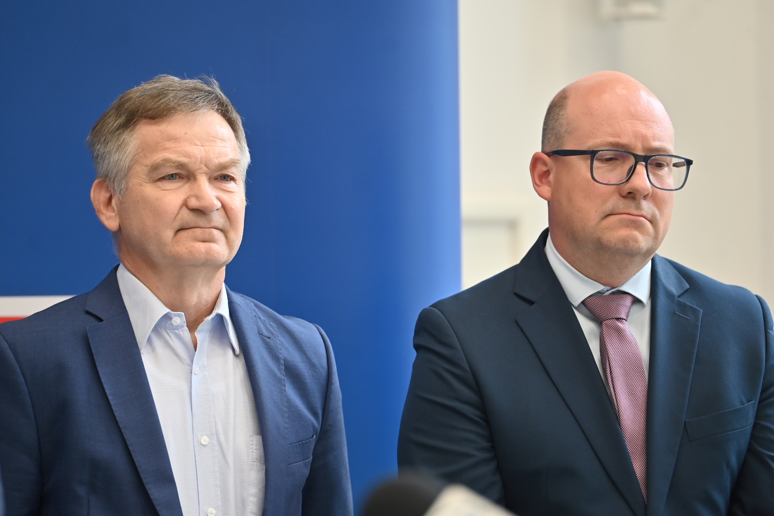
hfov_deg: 14.2
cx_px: 387
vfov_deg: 9.5
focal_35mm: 145
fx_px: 3117
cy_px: 258
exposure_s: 1/400
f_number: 2.8
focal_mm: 145
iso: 900
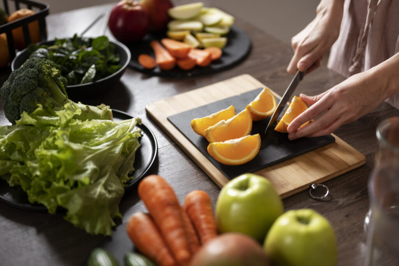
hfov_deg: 39.6
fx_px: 554
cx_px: 200
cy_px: 133
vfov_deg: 27.0
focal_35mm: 50
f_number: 1.8
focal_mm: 50
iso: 640
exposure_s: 1/320
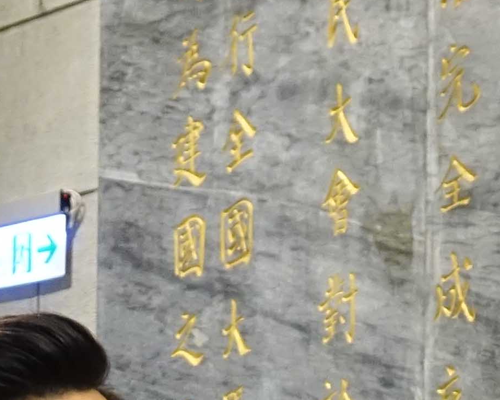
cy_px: 850
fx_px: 2989
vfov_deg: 7.3
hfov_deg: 9.2
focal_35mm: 202
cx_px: 850
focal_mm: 13.1
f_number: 2.8
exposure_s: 1/80
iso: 1600
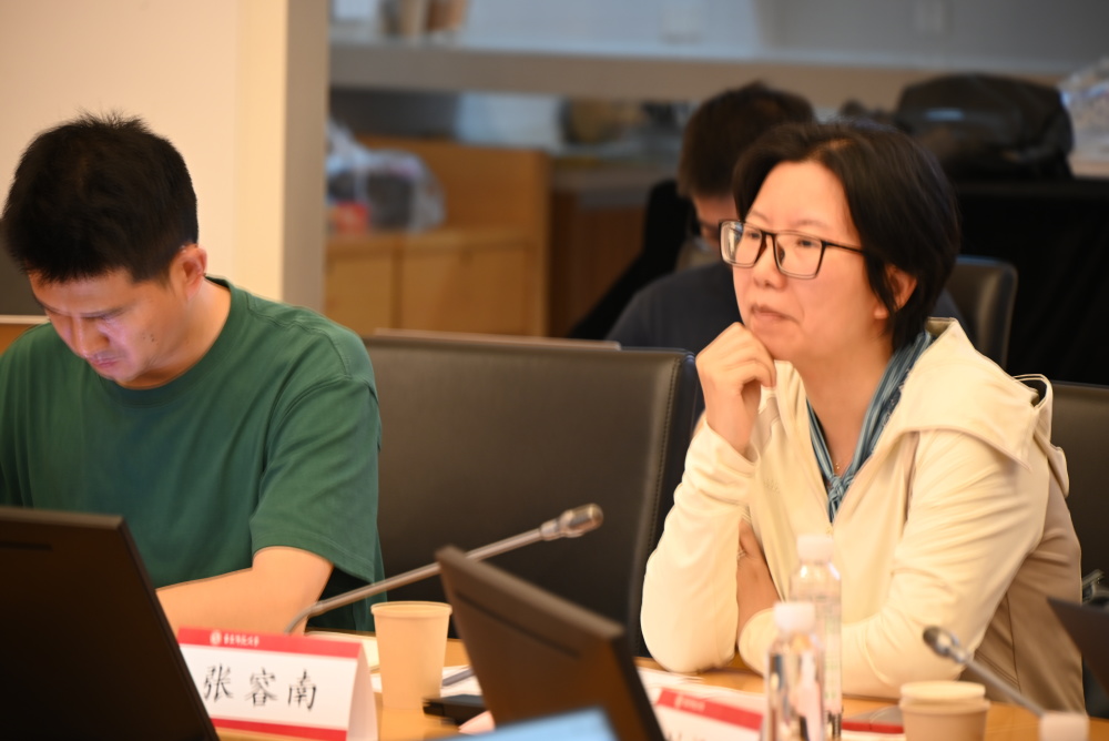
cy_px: 370
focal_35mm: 200
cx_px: 554
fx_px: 6164
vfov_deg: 6.9
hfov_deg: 10.3
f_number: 6.3
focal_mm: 200
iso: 400
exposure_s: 1/4
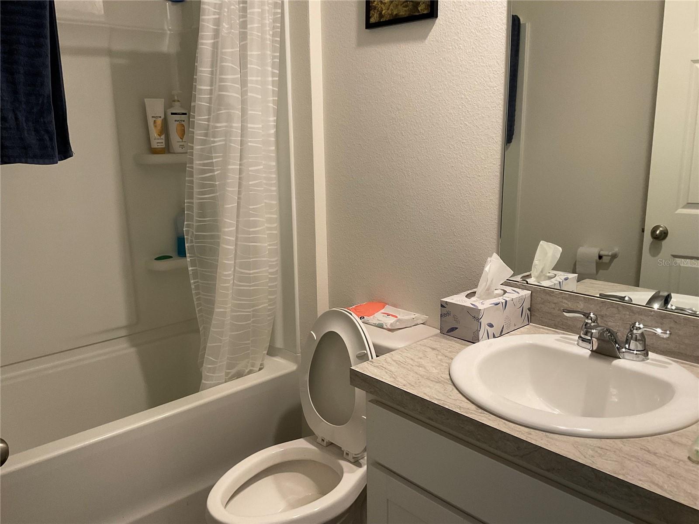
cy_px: 262
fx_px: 586
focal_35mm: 29
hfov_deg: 61.7
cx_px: 350
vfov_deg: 48.2
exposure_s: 1/60
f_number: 1.8
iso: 100
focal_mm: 3
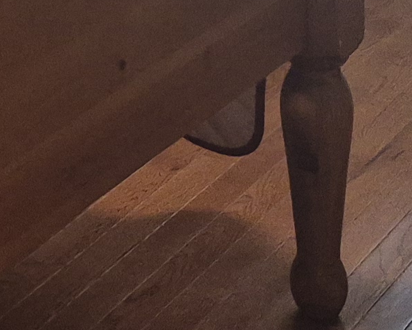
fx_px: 1841
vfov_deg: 9.2
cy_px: -468
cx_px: -371
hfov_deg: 11.6
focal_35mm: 151
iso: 400
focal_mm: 5.4
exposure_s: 1/120
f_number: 1.8
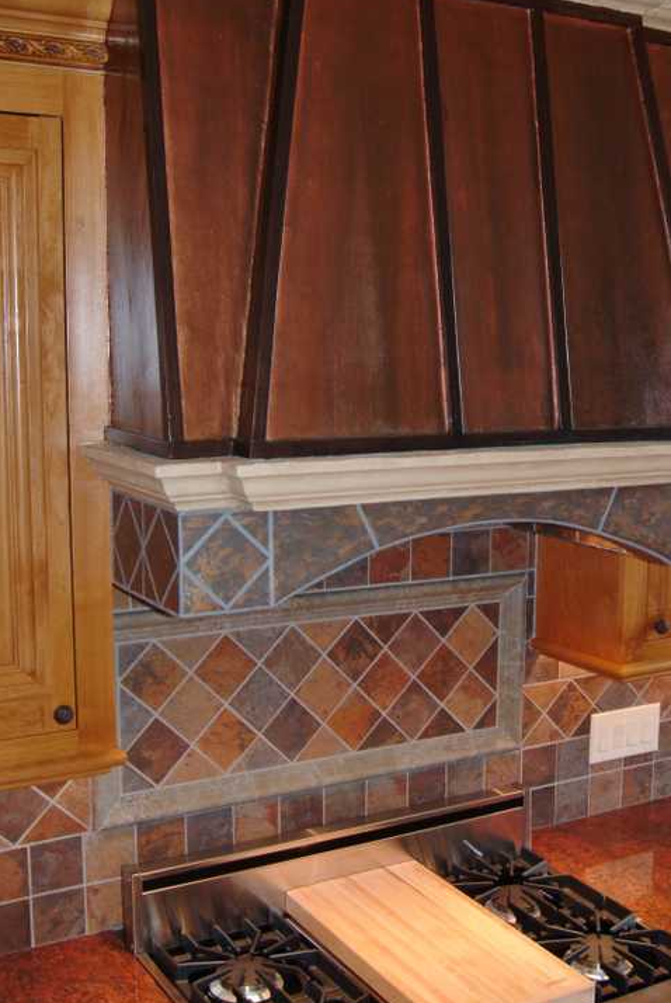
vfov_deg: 46.3
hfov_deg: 31.7
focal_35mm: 42
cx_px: 444
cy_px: 509
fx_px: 1171
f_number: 5.6
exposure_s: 1/20
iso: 200
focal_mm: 20
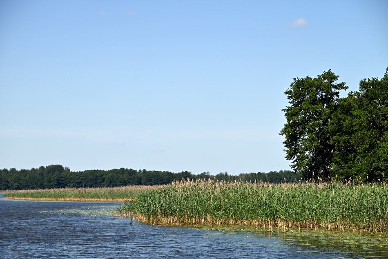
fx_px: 1186
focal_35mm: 110
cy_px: 130
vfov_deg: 12.5
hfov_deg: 18.6
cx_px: 194
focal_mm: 110
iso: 100
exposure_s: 1/640
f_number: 7.1
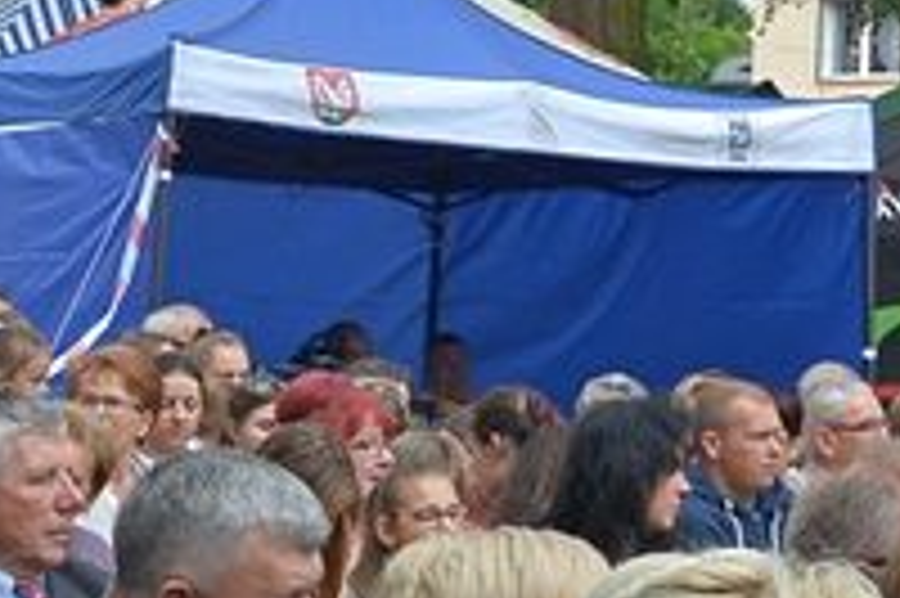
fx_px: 6045
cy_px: 830
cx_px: 238
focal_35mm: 242
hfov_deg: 8.5
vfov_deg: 5.6
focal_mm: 38
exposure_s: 1/250
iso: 500
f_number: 8
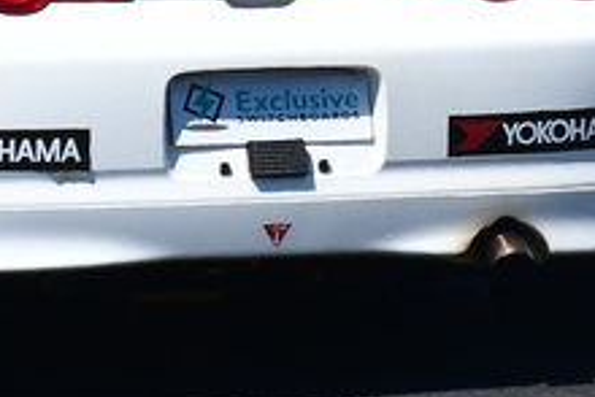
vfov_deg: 0.5
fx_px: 45083
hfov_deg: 0.8
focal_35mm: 2726
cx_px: -203
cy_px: -209
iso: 500
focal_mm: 500
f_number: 13
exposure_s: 1/640
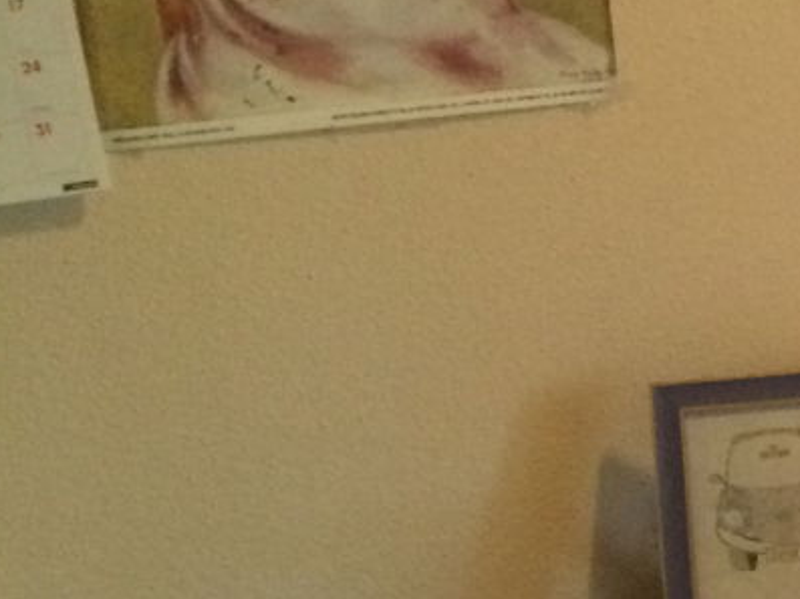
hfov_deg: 14.2
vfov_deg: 12.6
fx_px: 2702
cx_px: 1588
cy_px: 377
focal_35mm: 117
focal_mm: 4.15
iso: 250
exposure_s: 1/30
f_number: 2.2
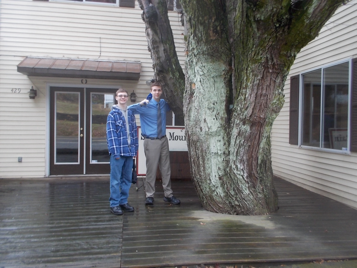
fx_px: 299
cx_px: 178
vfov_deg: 48.2
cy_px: 134
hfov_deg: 61.7
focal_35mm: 29
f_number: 3.3
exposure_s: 1/30
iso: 125
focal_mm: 4.1
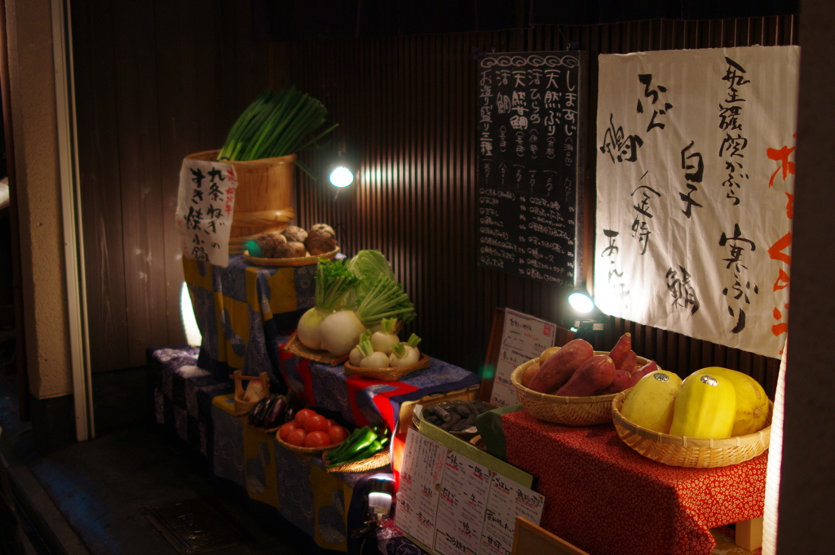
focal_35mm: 46
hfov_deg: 42.8
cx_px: 418
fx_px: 1066
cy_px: 278
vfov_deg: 29.2
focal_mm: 31
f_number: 2
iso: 400
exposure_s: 1/80
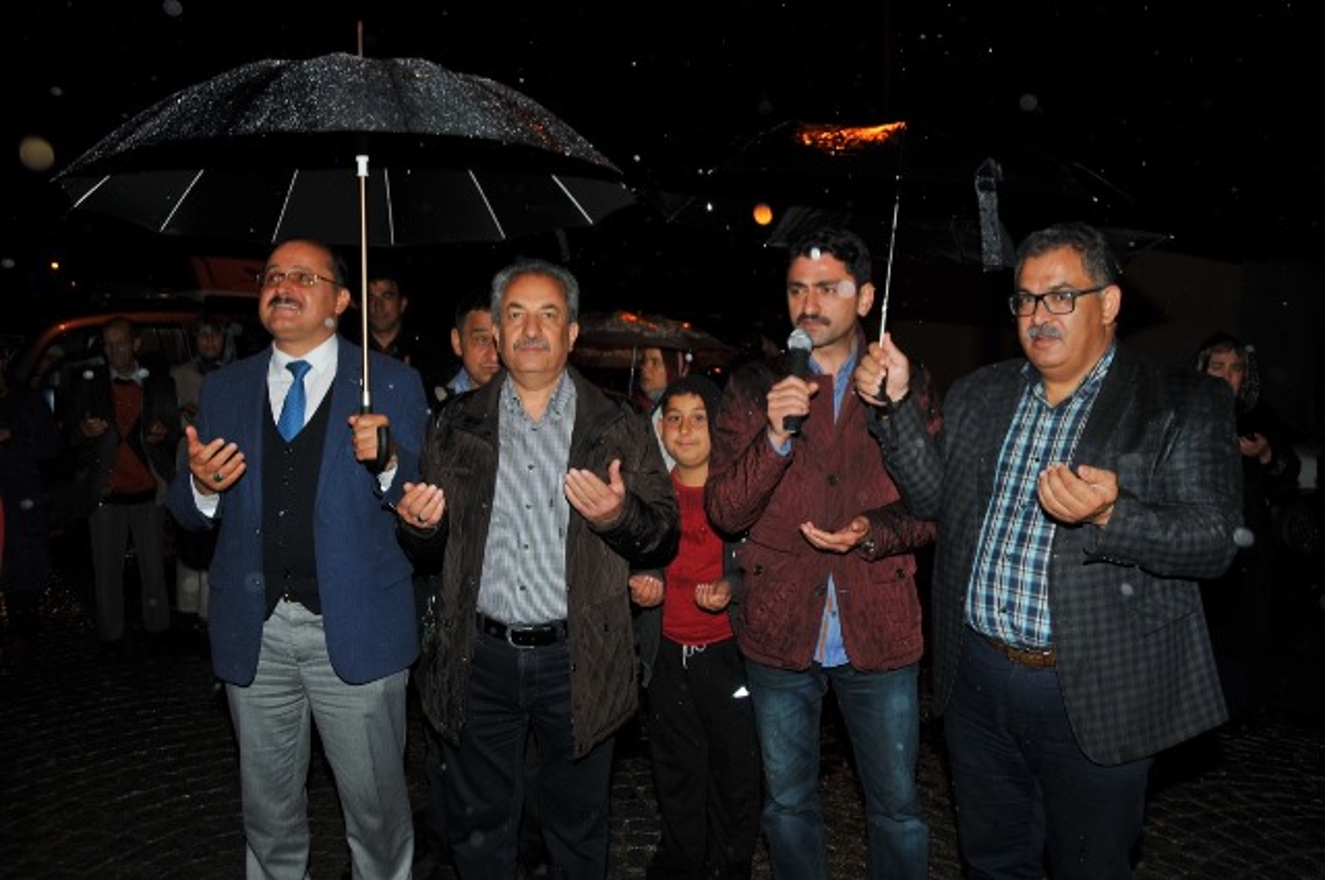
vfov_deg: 47.8
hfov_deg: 67.4
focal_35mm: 27
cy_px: 440
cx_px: 662
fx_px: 992
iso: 200
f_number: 5
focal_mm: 18
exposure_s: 1/60
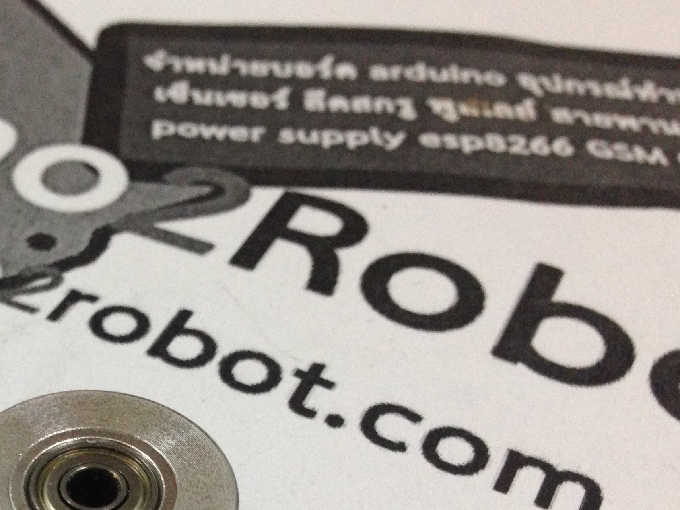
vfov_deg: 22.7
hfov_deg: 29.6
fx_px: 1237
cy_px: 459
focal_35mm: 63
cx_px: 87
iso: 250
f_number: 2.4
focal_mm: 4.12
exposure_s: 1/20
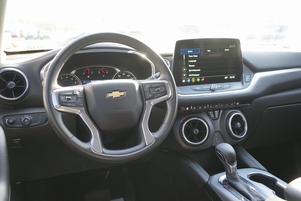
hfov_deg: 49.5
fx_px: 326
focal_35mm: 39
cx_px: 150
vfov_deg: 34.2
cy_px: 100
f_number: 4
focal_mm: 39
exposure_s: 1/60
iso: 320
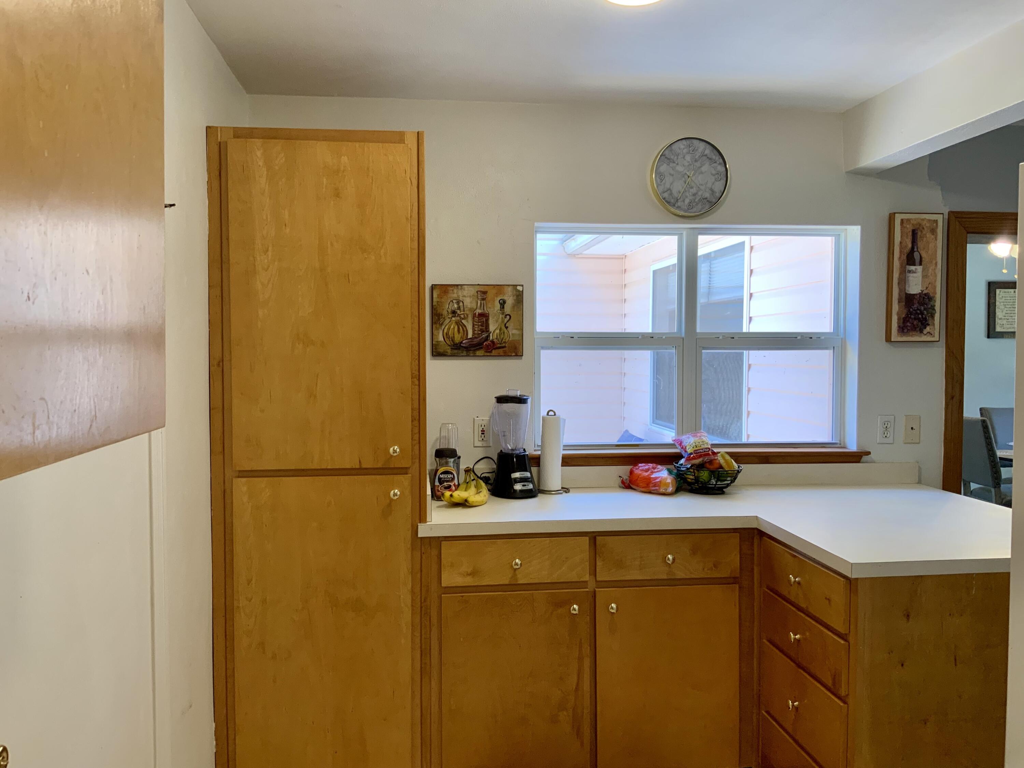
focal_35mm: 29
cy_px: 384
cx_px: 512
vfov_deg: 48.2
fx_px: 858
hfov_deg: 61.7
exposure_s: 1/60
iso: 64
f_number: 1.8
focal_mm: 3
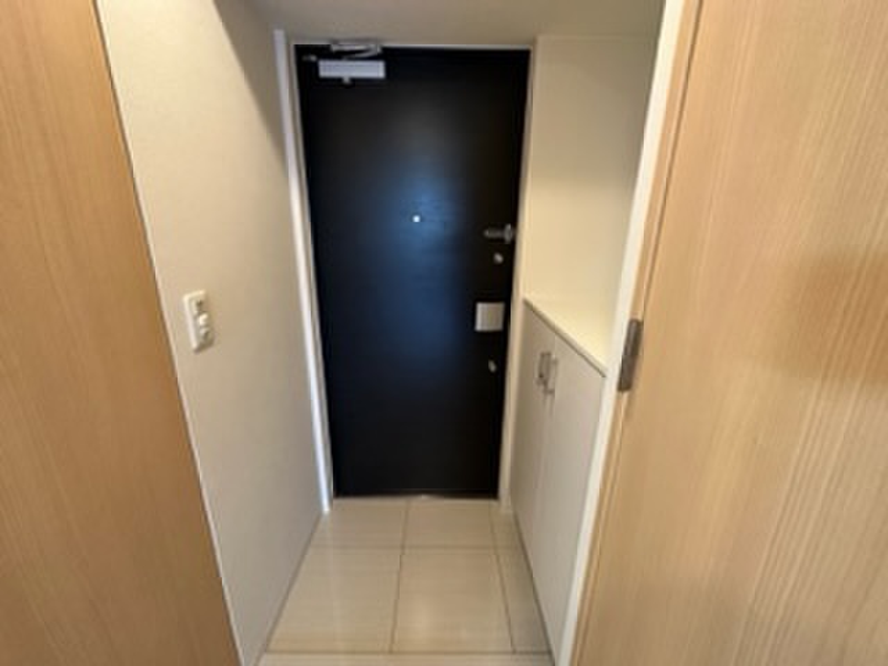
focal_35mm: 14
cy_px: 333
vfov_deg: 85.7
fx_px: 359
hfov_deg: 102.1
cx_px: 444
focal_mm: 2.22
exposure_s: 1/60
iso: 400
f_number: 2.2
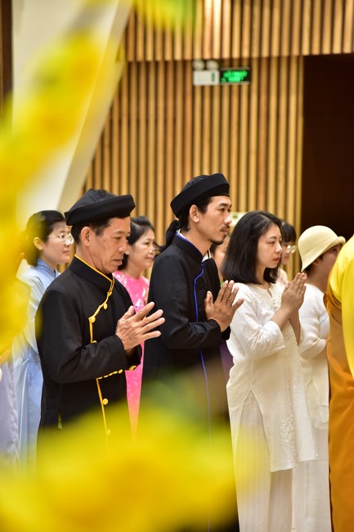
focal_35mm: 120
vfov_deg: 17.1
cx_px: 177
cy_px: 266
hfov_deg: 11.4
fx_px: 1771
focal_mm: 120
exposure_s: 1/60
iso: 1250
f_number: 4
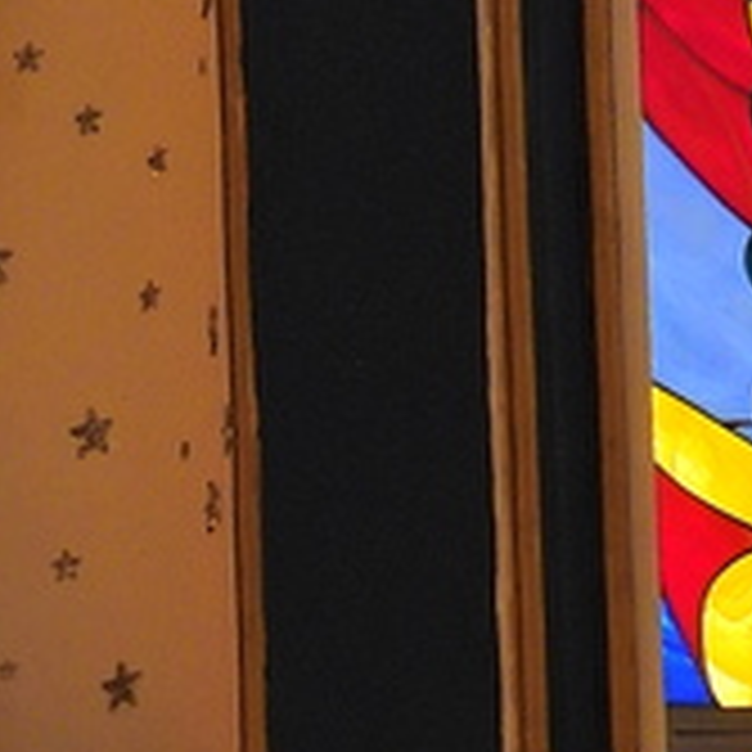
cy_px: 964
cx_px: -437
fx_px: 12486
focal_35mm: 508
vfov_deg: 3.4
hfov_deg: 3.4
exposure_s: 1/80
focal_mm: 13.4
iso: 100
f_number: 3.5
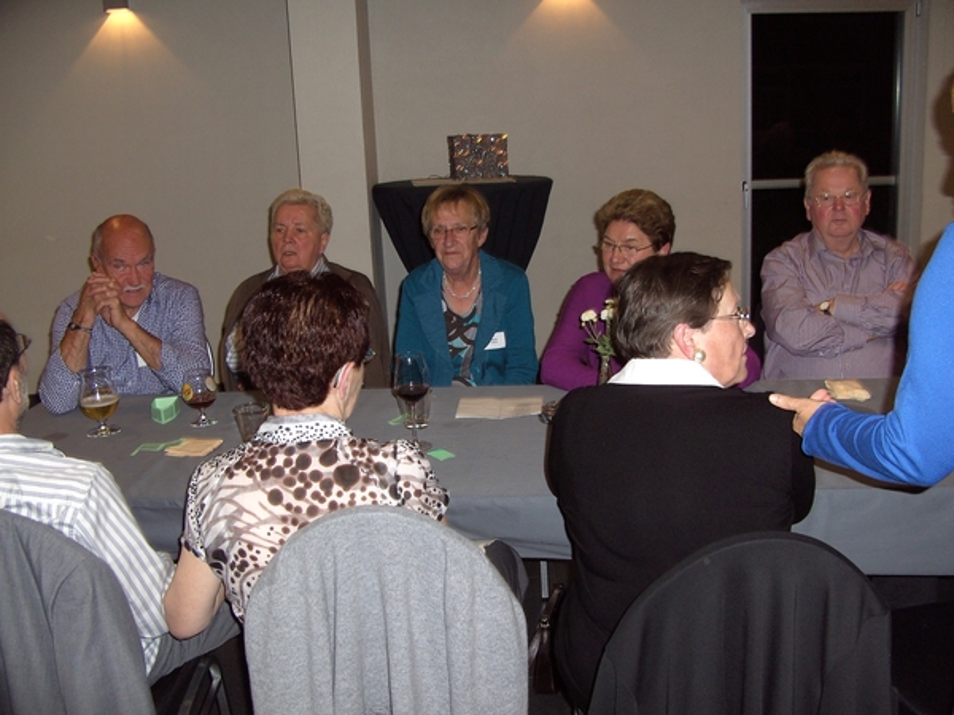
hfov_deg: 50.1
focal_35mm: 37
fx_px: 1020
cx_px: 477
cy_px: 358
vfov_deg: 38.7
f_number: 2.8
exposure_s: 1/50
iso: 100
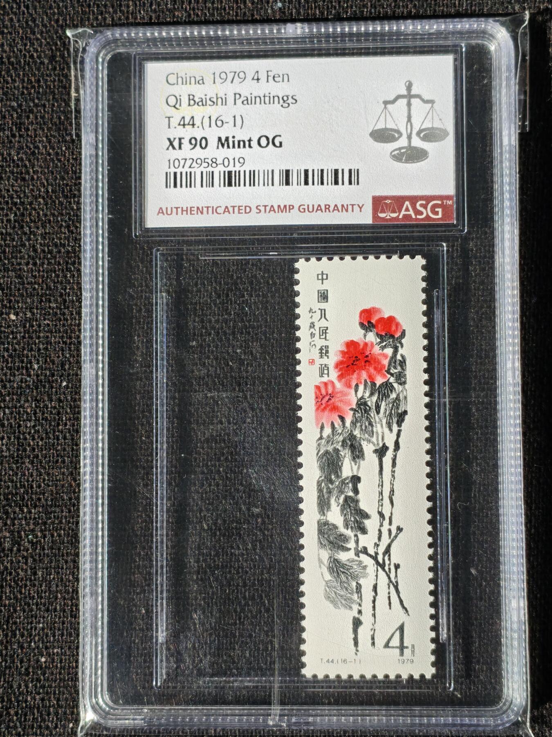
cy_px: 368
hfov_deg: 19.9
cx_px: 276
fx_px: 1573
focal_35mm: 74
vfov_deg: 26.3
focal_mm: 4.94
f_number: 1.5
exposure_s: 1/2118
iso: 50
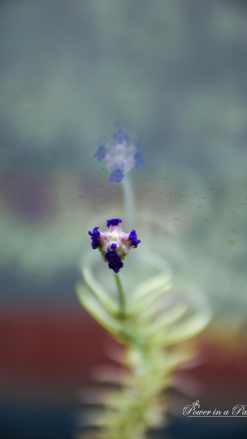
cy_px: 220
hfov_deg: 5.5
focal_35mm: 221
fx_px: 2573
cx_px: 123
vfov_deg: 9.8
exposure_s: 1/80
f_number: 5.6
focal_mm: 140
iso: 100
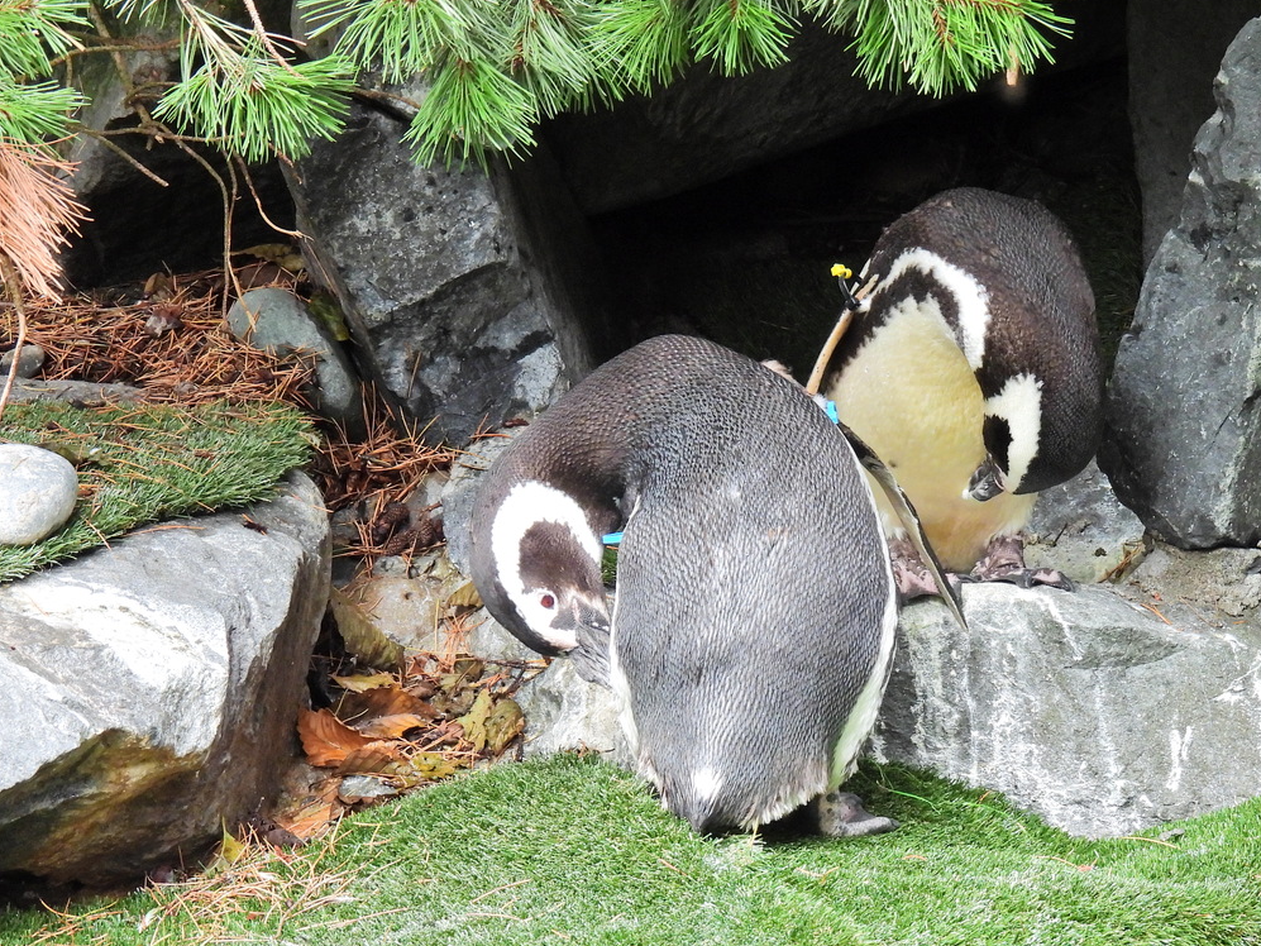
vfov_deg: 3.9
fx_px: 14027
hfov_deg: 5.1
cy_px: 477
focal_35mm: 385
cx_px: 808
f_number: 5
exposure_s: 1/125
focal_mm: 53.5
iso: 400
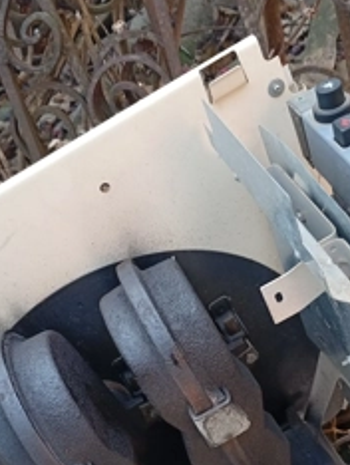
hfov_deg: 31.5
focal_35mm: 46
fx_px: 619
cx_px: 193
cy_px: 356
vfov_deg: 39.9
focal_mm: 3.98
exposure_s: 1/50
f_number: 1.8
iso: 106
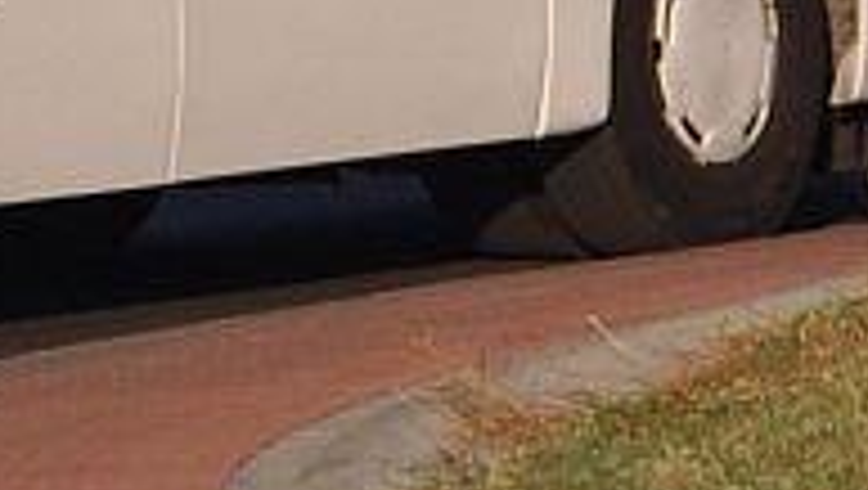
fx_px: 13777
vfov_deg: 2.0
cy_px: -850
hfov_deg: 3.6
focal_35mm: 598
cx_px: -807
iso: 400
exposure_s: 1/1600
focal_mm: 52
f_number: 6.3
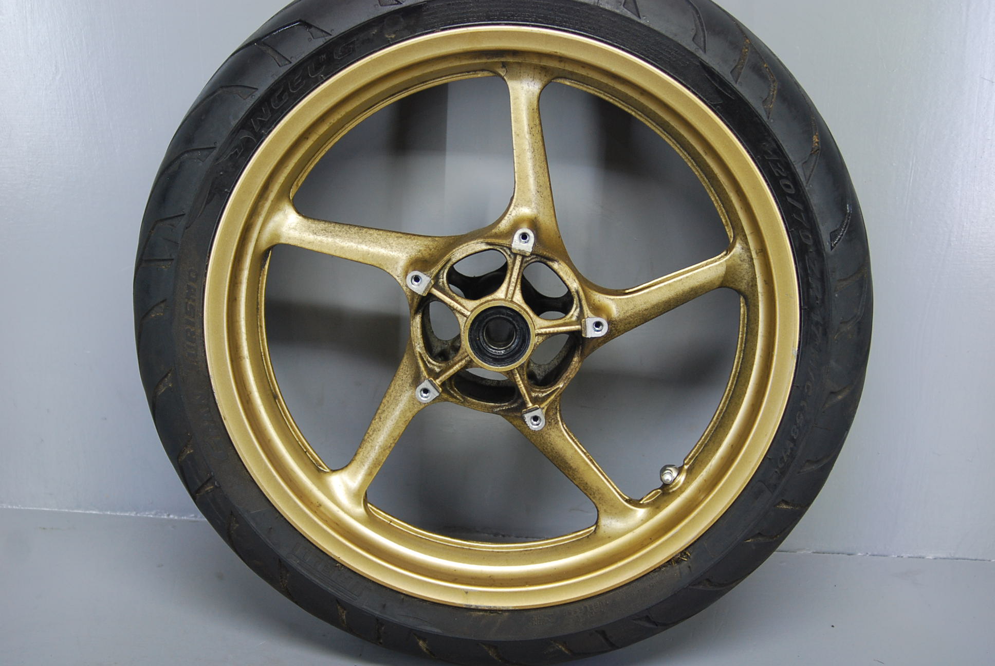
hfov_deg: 42.3
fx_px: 1287
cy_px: 333
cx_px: 498
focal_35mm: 46
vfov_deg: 29.0
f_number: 3.3
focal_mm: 31
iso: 400
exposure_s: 1/30
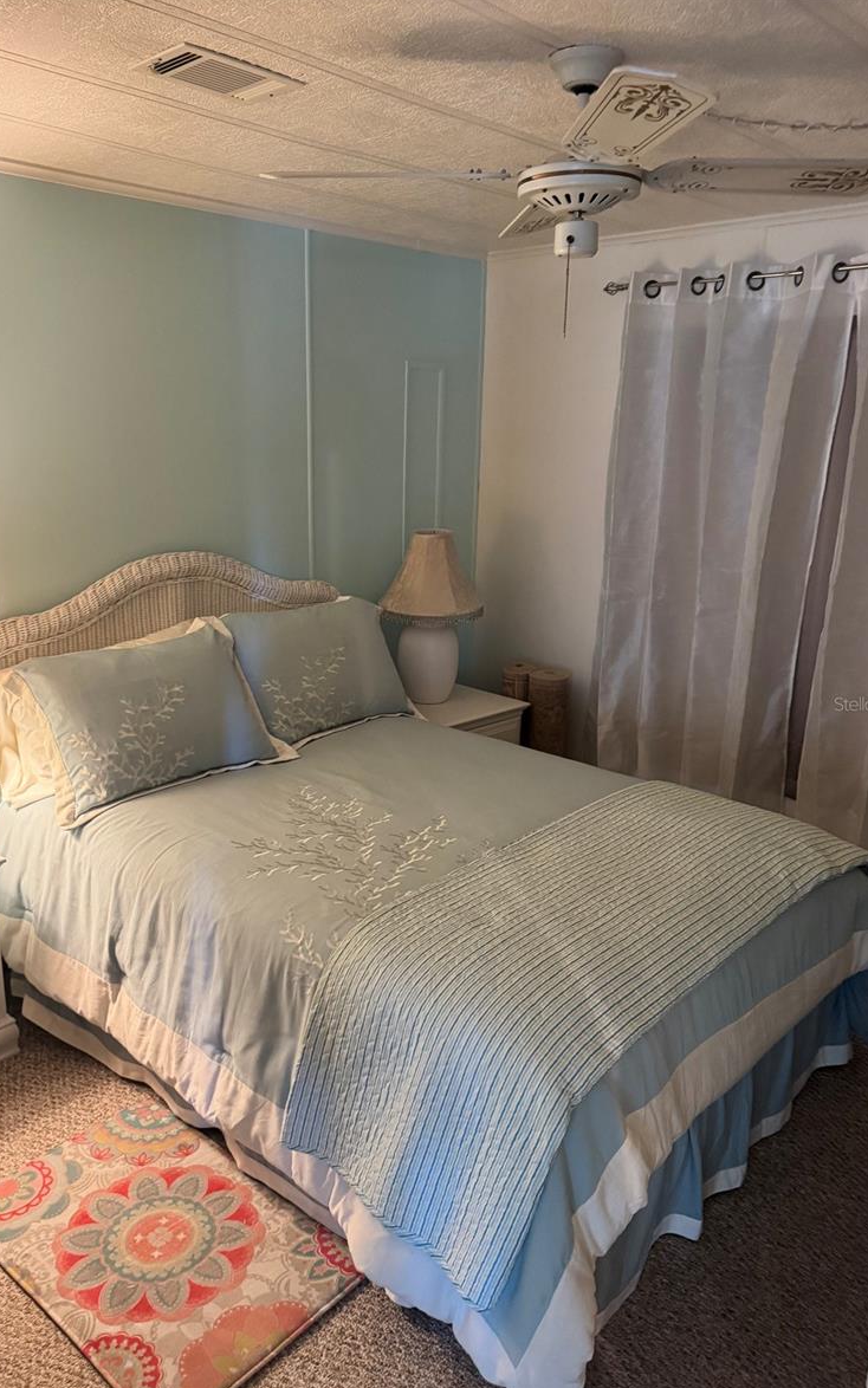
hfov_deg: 47.5
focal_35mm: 26
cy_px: 703
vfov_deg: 70.4
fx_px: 984
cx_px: 386
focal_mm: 6.76
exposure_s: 1/60
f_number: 1.78
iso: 640
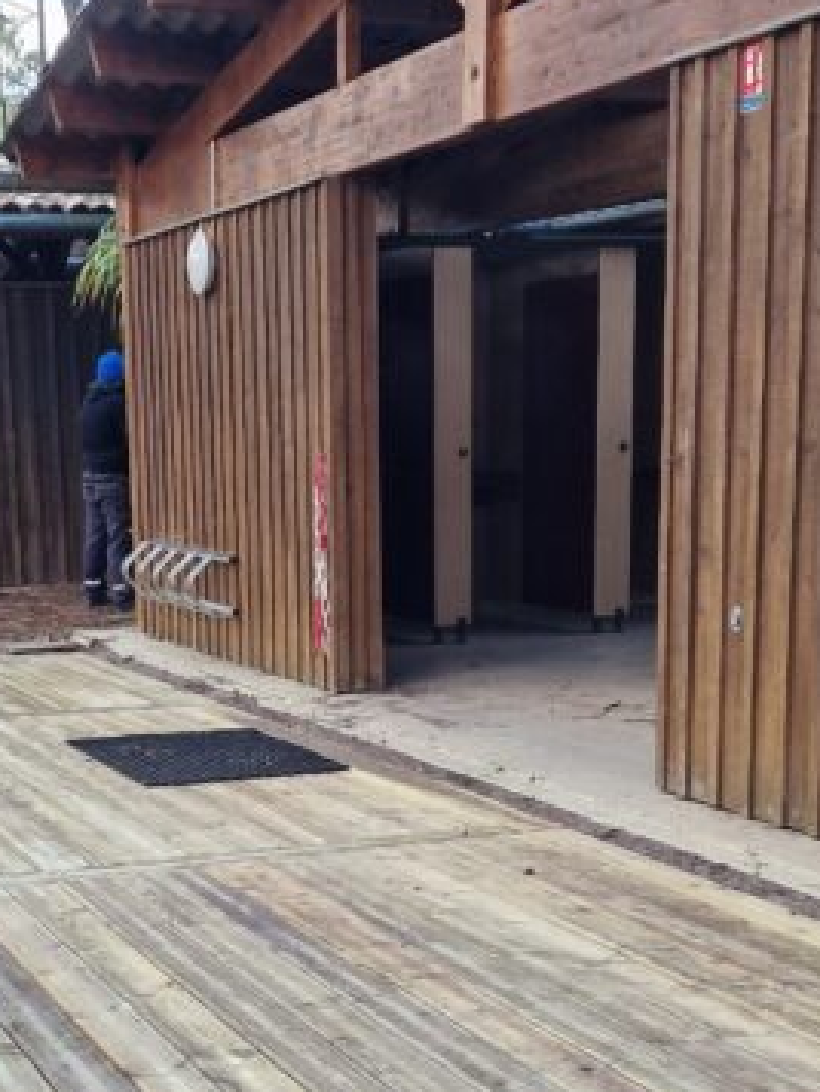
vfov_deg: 28.7
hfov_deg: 22.2
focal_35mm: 66
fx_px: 2083
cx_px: 303
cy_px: 893
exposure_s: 1/180
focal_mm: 6.4
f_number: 1.8
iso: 125
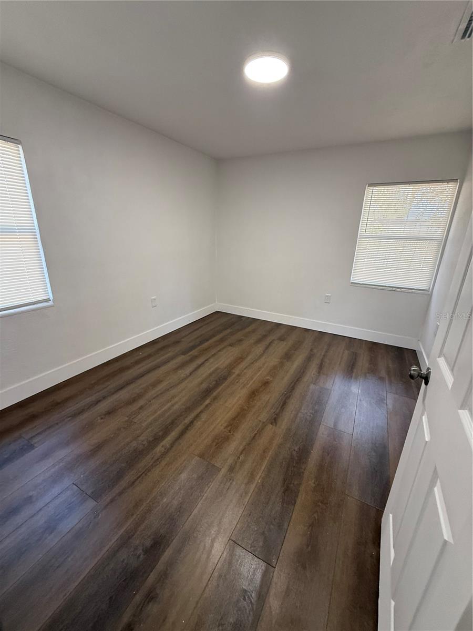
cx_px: 236
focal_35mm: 14
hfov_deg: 85.7
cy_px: 316
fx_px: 255
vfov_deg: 102.1
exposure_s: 1/120
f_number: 2.2
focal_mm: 2.22
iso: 320
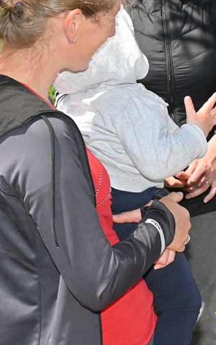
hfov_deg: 8.0
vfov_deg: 12.9
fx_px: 1526
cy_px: 108
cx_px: 252
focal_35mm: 162
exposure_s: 1/200
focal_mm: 60
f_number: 10
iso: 100
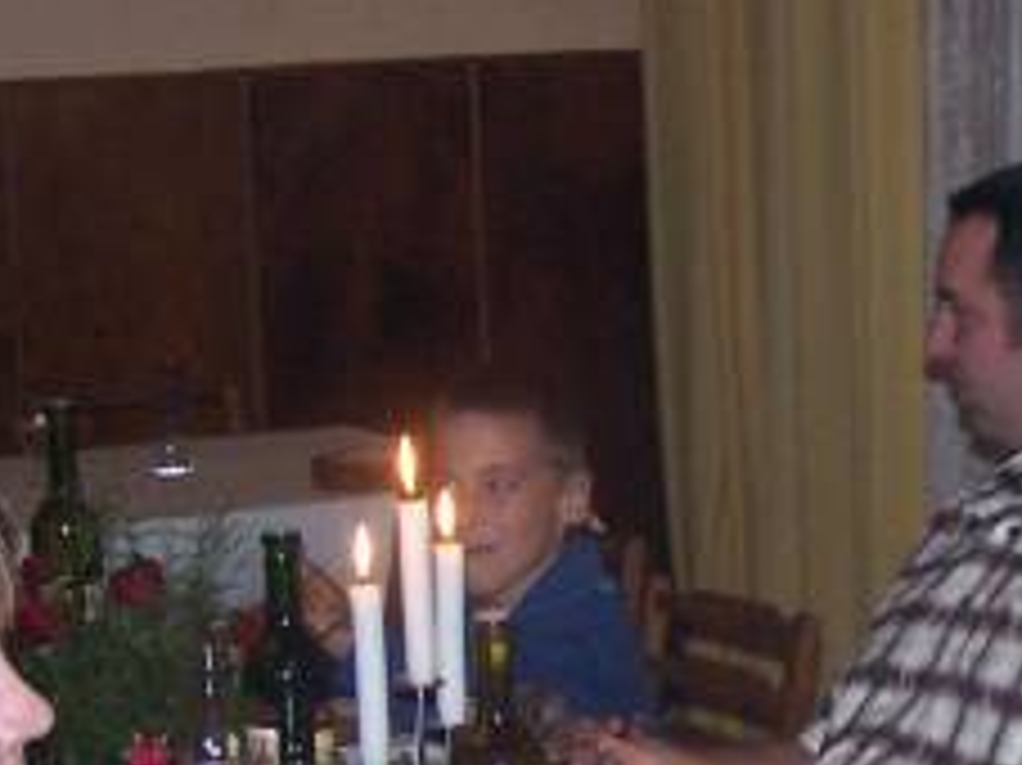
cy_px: 608
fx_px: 3954
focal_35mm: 134
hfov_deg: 14.5
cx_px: 959
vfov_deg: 11.0
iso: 140
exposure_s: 1/60
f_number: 2.8
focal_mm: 6.3
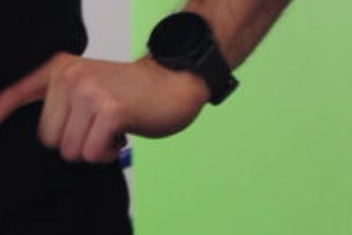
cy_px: -300
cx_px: -203
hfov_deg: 2.6
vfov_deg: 1.8
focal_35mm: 776
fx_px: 7593
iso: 200
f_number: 5.6
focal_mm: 92
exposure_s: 1/10
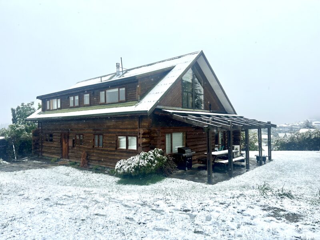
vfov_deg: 56.8
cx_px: 160
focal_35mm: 24
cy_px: 120
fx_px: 222
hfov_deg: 71.6
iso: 80
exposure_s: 1/2882
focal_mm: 6.86
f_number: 1.78
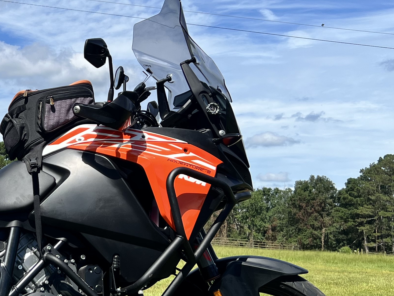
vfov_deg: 22.6
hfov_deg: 27.8
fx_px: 740
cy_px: 171
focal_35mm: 65
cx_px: -14
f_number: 1.5
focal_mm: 5.7
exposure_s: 1/3968
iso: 50
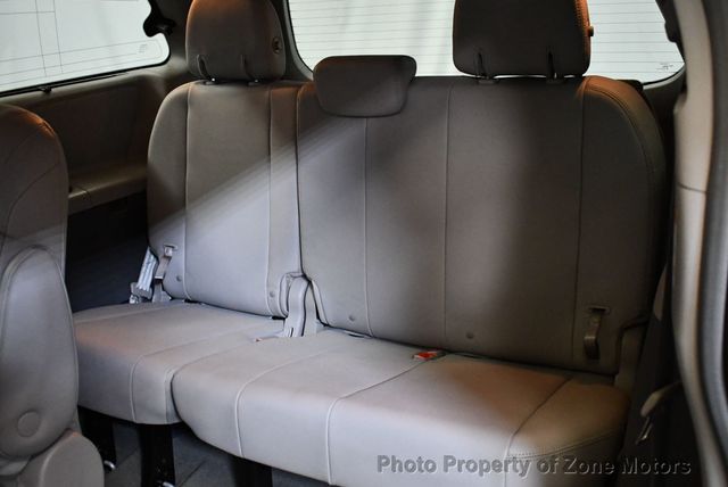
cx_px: 364
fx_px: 729
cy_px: 244
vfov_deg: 36.9
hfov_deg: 53.1
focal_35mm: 36
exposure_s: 1/80
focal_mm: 18
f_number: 3.5
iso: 3200
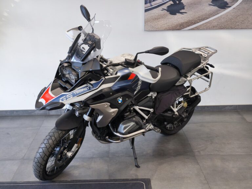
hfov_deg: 41.2
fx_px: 335
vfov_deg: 31.5
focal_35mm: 46
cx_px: 126
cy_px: 94
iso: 80
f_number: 1.6
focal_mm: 6.57
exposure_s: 1/100
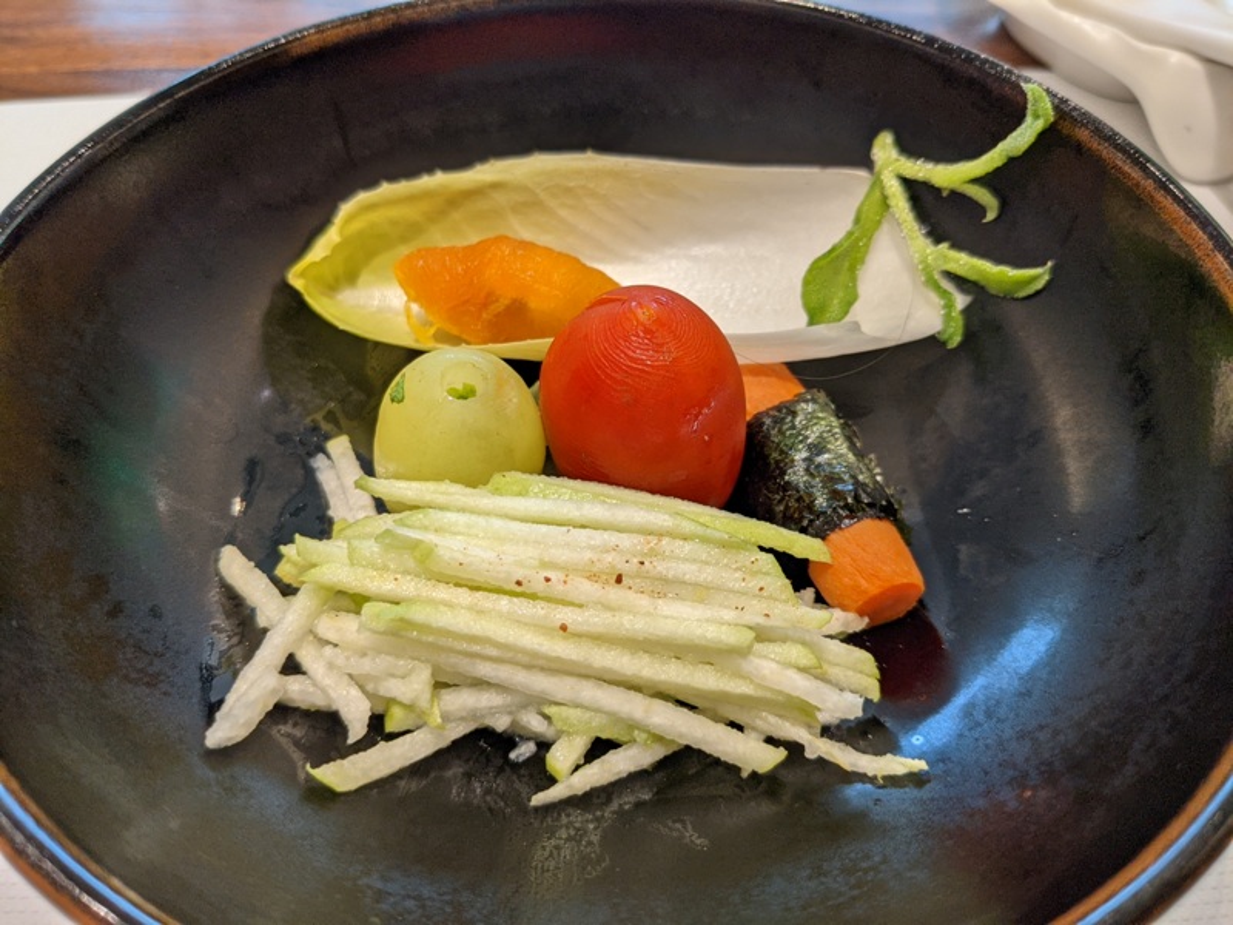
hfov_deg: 65.3
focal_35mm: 27
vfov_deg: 51.4
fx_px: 962
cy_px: 462
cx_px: 616
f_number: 1.73
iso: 103
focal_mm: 4.38
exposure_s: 1/33.5
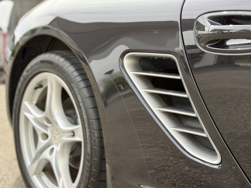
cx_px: 126
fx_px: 348
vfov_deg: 30.3
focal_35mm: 48
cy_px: 94
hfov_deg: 39.7
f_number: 1.78
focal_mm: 6.76
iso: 100
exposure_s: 1/625
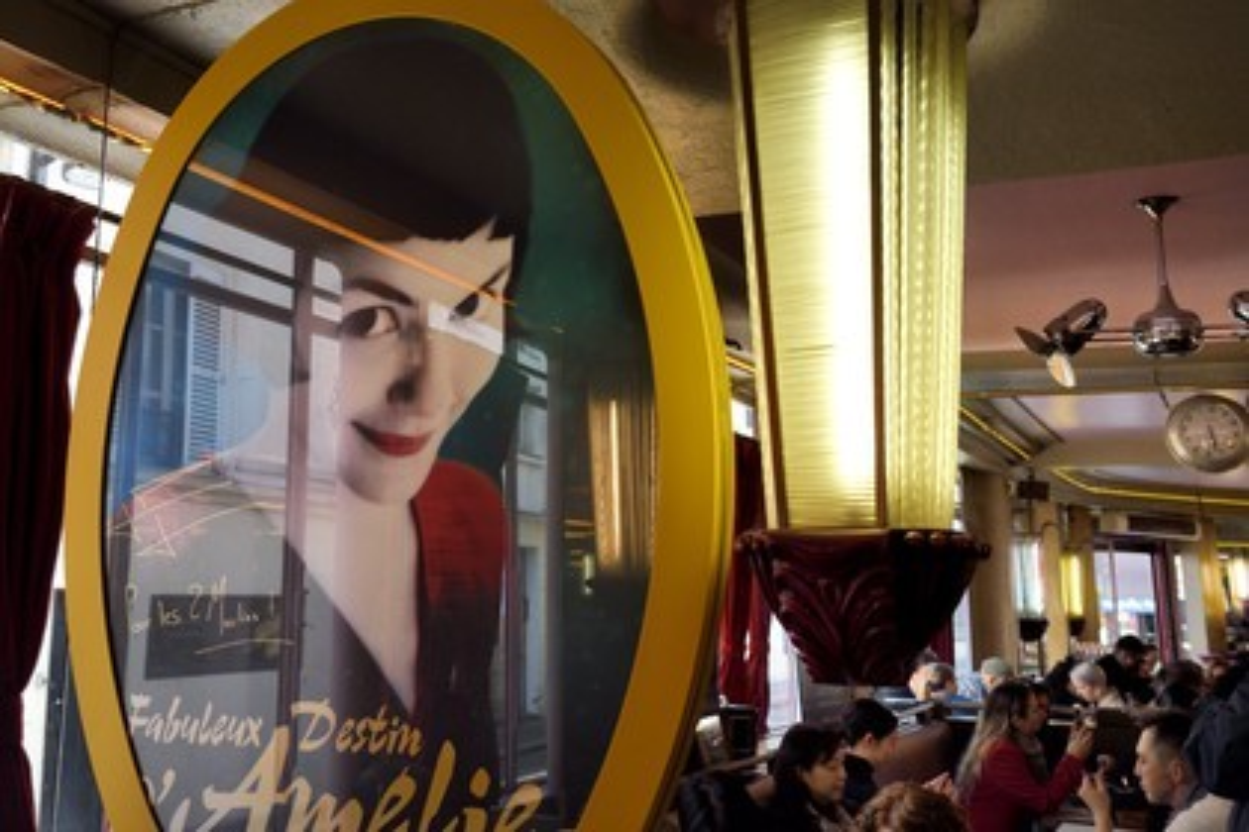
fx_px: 1249
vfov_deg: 36.9
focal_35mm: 36
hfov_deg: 53.1
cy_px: 416
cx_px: 624
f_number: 5.6
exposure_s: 1/200
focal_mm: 36
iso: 800
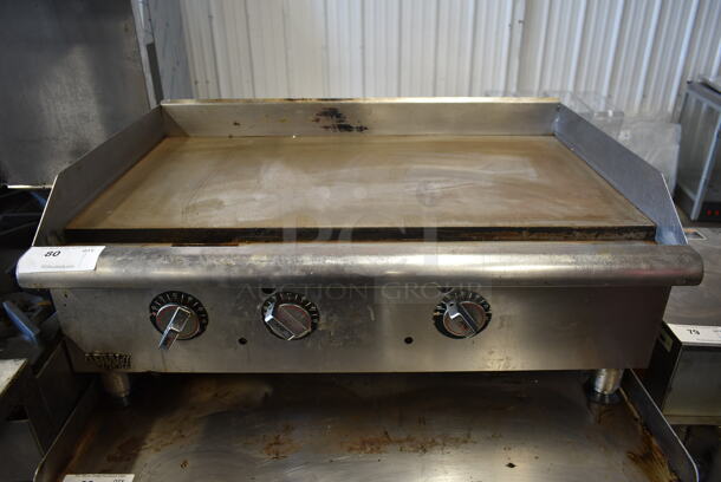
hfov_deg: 67.3
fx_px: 541
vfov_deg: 48.0
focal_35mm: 27
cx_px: 360
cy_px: 241
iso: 400
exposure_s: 1/30
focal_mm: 18
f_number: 3.5
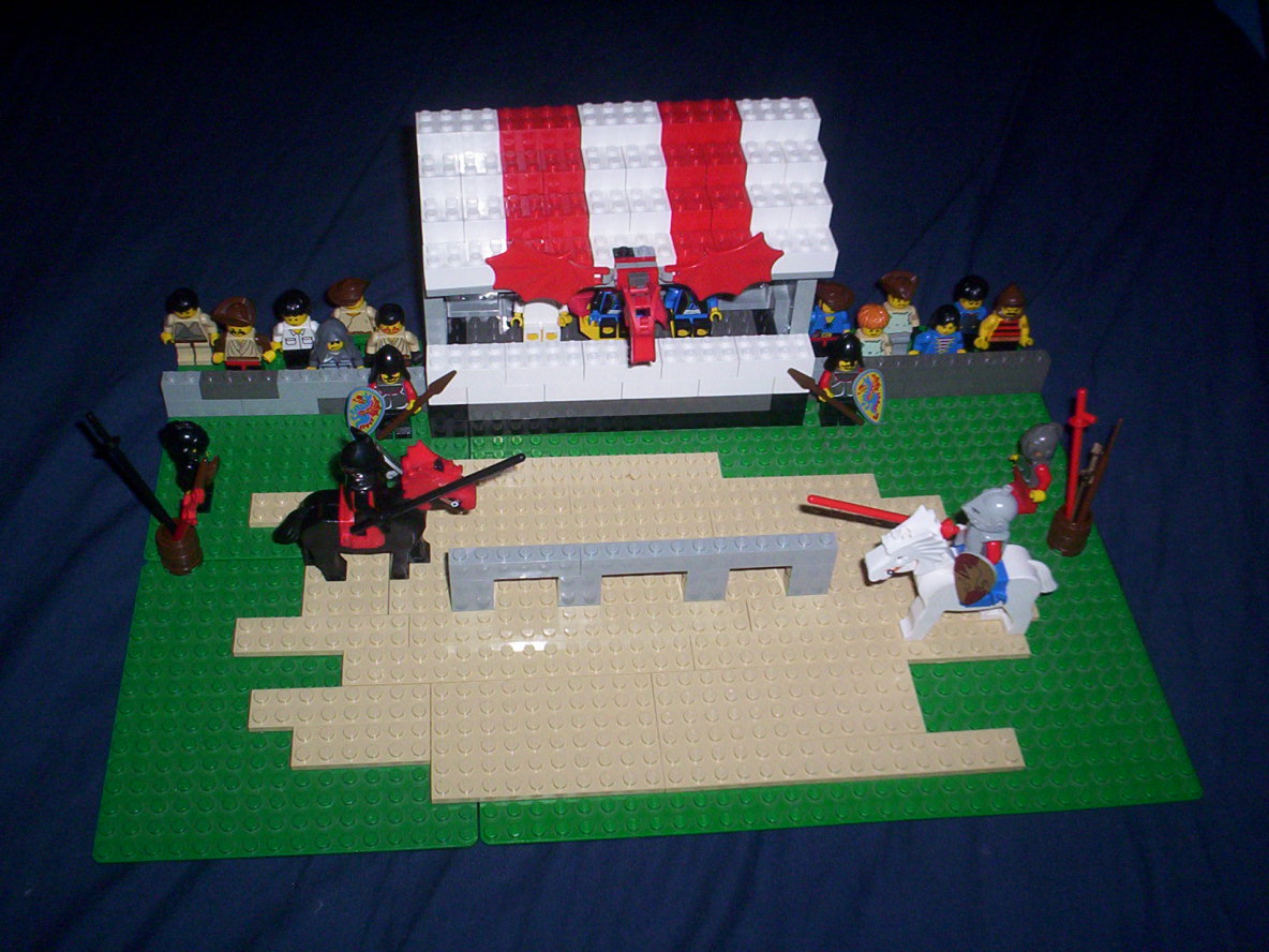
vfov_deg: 37.7
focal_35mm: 38
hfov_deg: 49.0
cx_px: 634
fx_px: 1393
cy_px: 476
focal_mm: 4.99
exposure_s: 1/60
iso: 140
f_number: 4.5
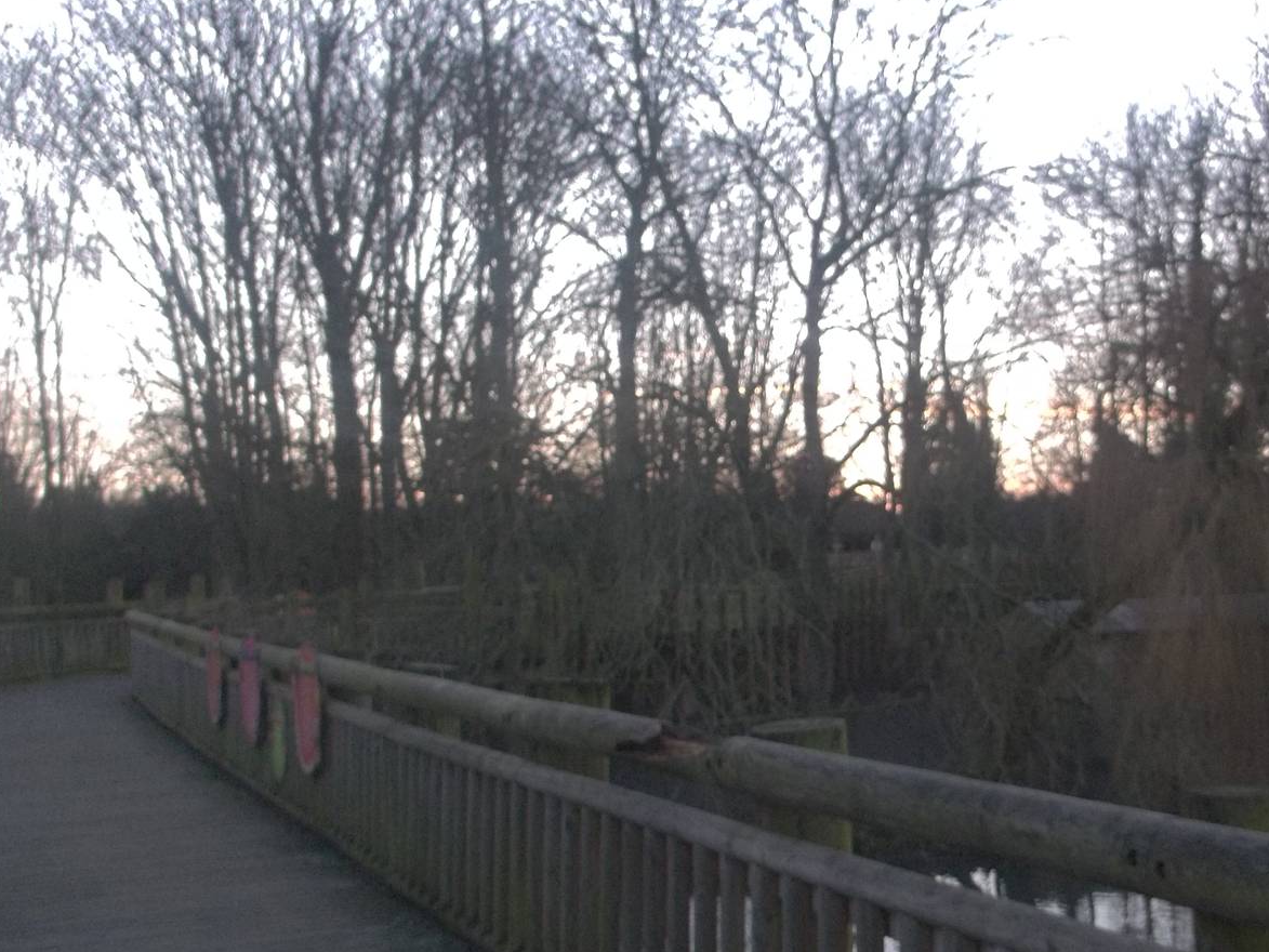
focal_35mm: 45
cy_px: 624
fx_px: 1650
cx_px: 772
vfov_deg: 32.0
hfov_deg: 41.8
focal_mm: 5.9
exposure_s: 1/30
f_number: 3.3
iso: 160
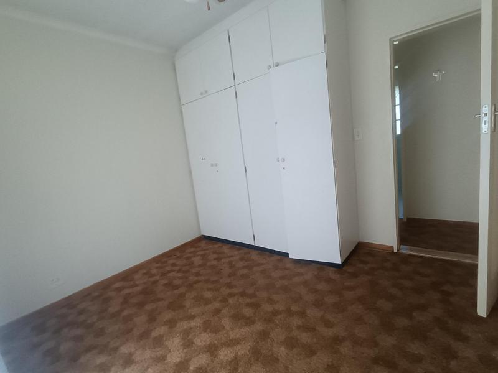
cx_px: 249
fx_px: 245
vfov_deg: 74.7
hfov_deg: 91.0
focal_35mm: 17
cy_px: 186
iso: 731
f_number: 2.2
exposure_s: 1/33.3
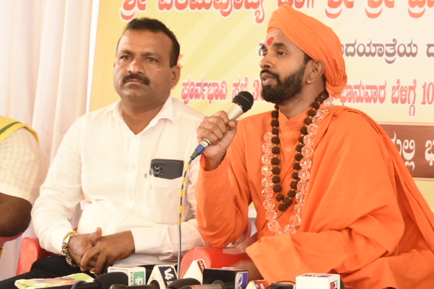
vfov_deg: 11.6
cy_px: 143
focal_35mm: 118
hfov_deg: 17.2
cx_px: 362
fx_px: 1422
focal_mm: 30
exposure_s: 1/60
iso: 1250
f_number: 5
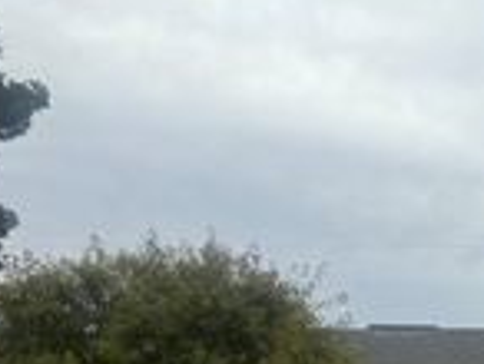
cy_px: 524
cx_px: 673
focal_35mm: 89
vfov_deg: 15.5
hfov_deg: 19.7
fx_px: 1246
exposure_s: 1/3205
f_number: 1.6
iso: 50
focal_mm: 5.96
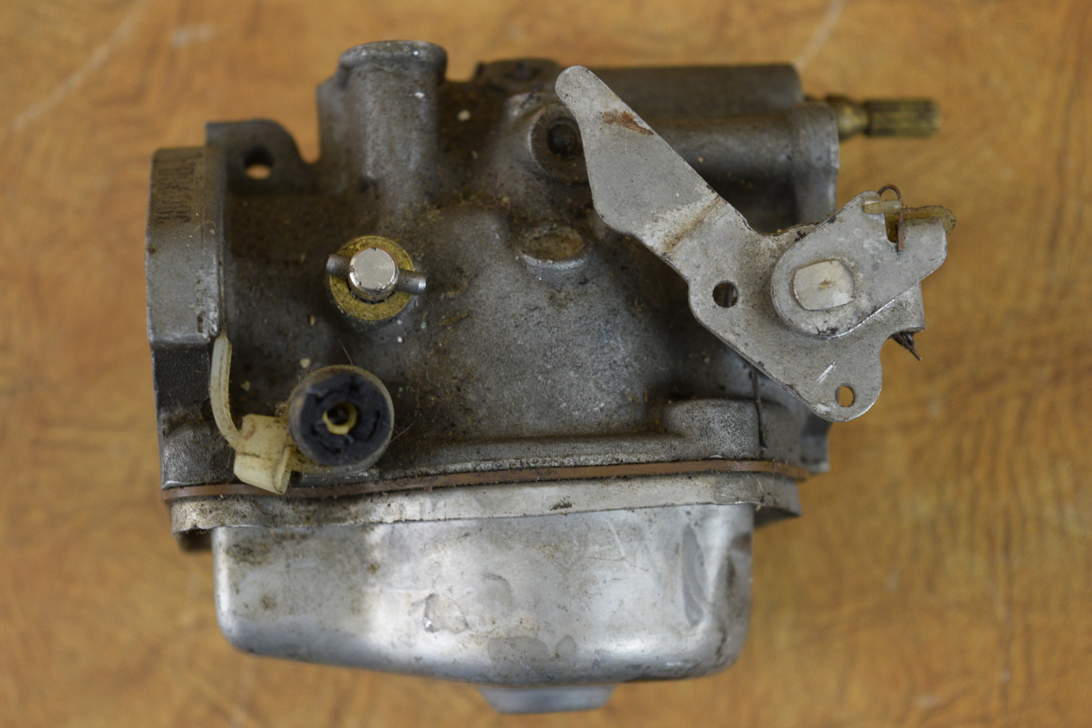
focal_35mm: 82
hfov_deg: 24.6
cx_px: 546
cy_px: 364
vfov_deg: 16.5
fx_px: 2502
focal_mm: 55
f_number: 5.6
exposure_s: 1/125
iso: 500
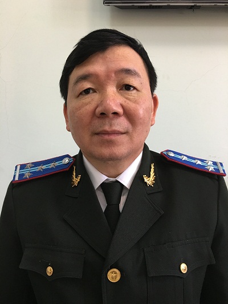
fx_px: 255
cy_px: 152
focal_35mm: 29
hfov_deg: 48.2
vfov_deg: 61.6
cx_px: 114
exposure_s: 1/17
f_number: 2.2
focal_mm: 4.15
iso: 64
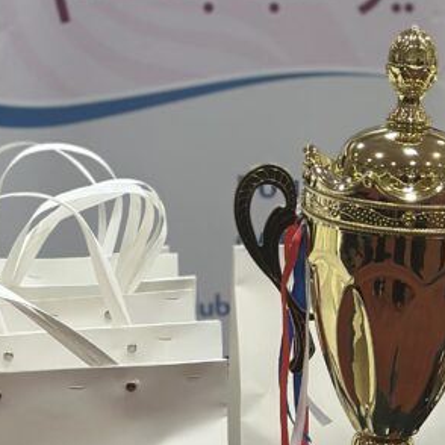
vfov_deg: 11.7
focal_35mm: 148
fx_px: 2153
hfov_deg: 11.6
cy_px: 65
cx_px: 522
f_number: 1.78
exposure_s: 1/50
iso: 125
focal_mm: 6.86
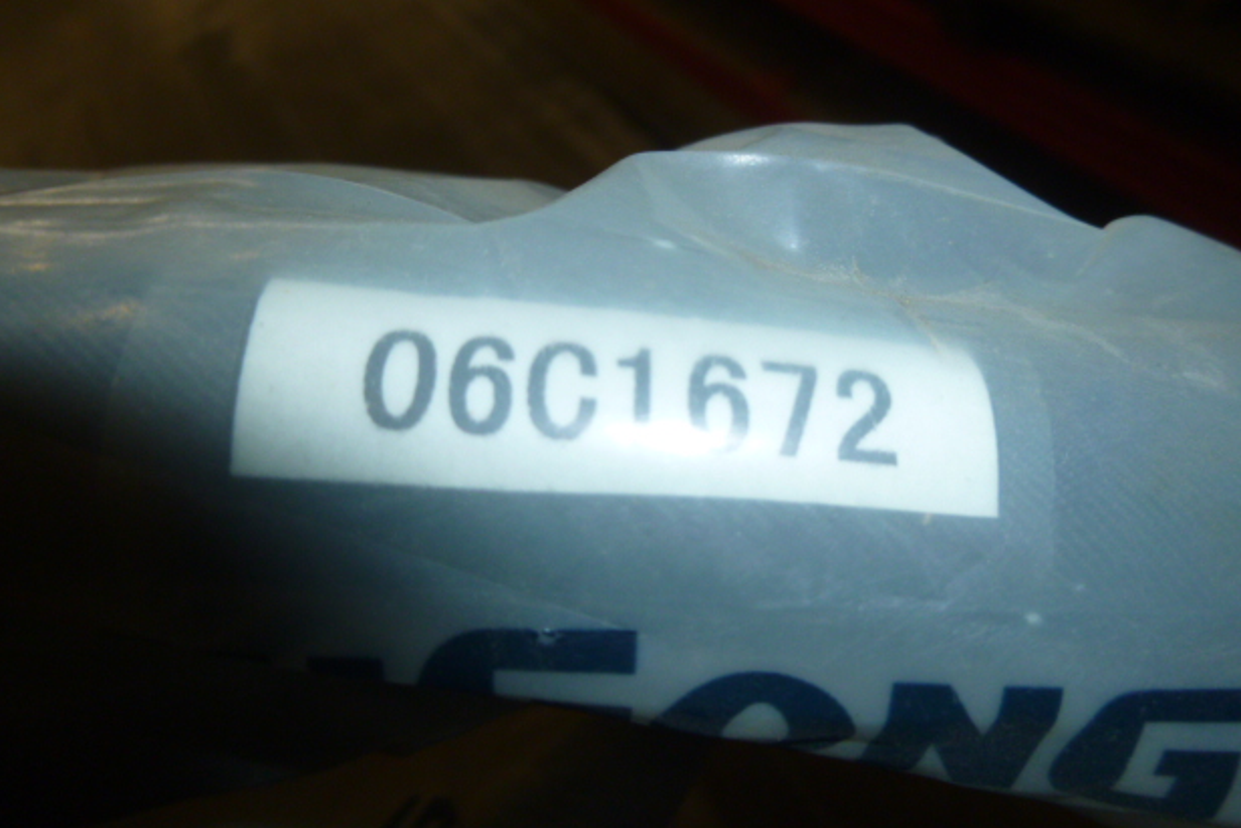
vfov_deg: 47.8
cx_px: 633
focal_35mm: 27
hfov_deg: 67.4
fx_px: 931
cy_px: 355
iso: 125
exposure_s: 1/60
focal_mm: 4.5
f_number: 3.1
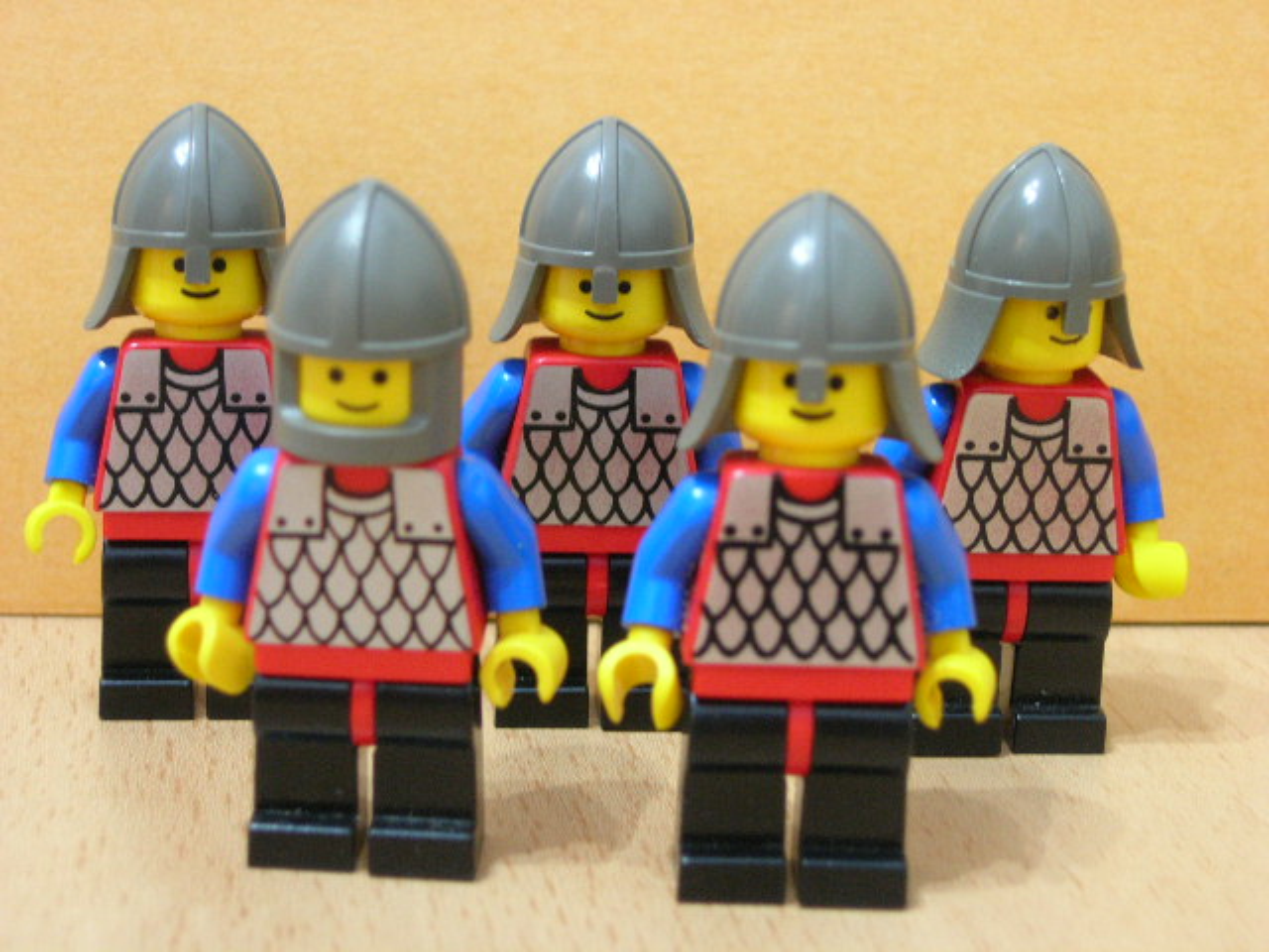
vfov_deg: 20.4
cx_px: 634
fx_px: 2639
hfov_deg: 27.0
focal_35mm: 72
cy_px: 476
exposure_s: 1/2.6
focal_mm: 14.9
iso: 200
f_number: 3.7
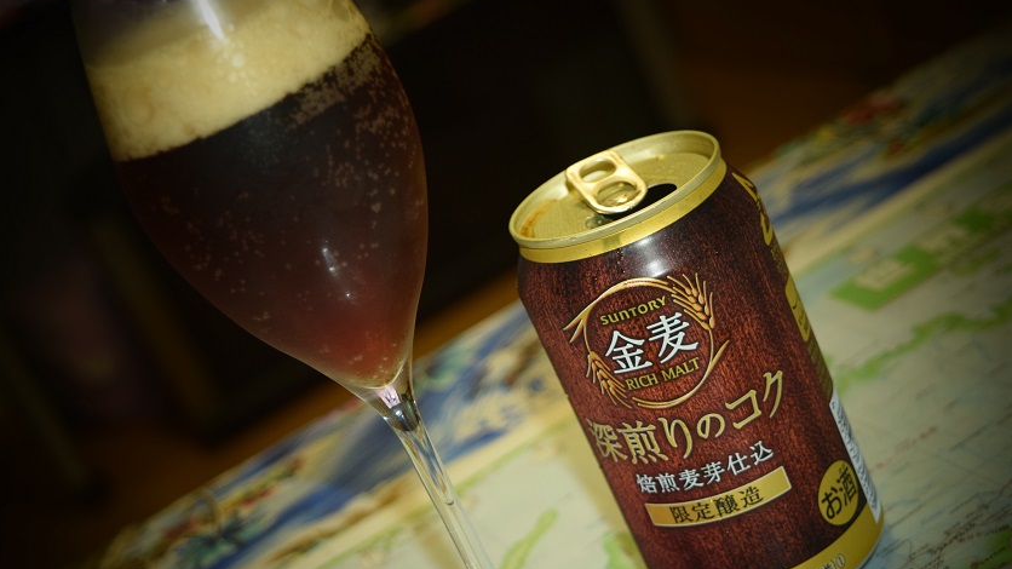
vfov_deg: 20.0
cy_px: 330
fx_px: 1610
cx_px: 505
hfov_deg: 34.9
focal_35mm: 60
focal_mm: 38
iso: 720
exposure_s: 1/80
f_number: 4.8
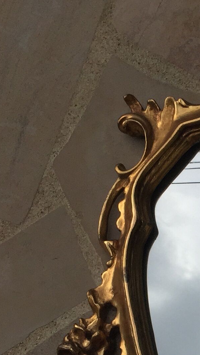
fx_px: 905
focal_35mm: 96
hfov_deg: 11.9
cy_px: 370
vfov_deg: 21.3
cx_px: 327
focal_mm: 4.15
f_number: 2.2
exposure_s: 1/2825
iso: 32
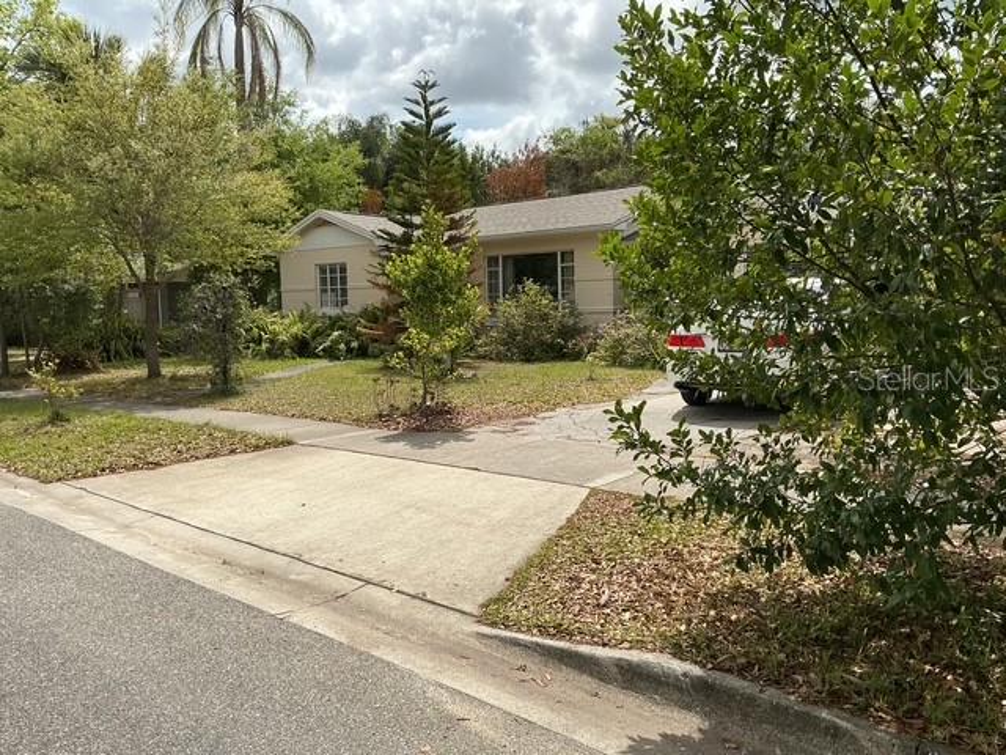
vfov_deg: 48.2
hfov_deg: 61.7
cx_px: 503
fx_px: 843
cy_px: 378
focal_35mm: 29
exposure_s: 1/1912
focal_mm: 3
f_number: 1.8
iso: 25
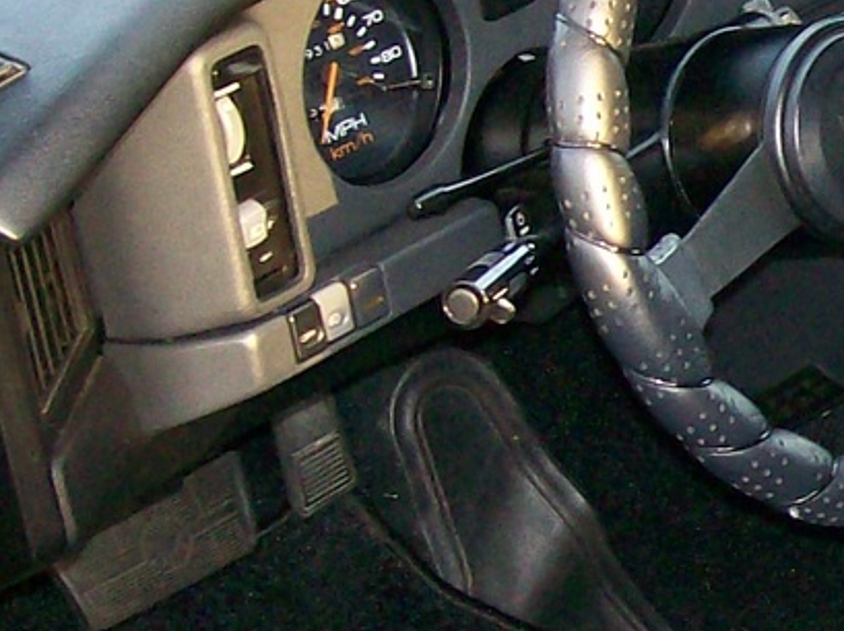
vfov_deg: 10.5
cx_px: 1054
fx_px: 3435
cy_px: 340
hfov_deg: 13.6
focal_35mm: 141
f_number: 2.7
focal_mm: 6
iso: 140
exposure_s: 1/64
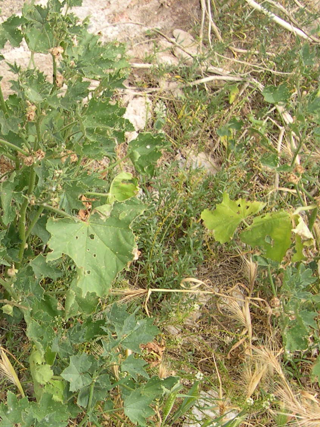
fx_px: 949
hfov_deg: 18.2
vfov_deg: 25.1
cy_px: 304
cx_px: -62
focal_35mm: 77
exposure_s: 1/303
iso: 100
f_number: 2.8
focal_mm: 8
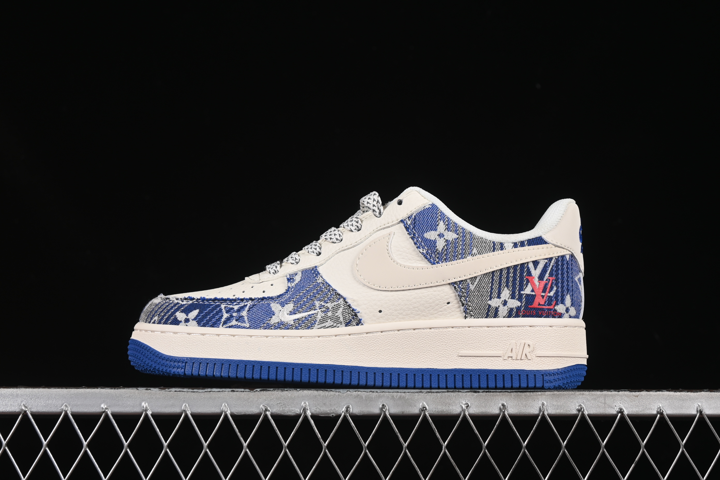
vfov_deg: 18.2
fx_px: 1500
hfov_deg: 27.0
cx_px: 360
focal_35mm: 75
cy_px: 240
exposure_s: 1/80
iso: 160
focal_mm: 50
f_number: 8
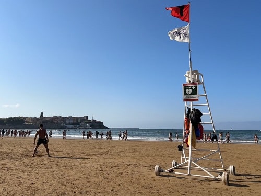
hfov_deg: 67.3
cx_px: 130
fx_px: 196
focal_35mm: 26
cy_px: 98
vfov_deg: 53.1
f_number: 1.6
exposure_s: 1/5952
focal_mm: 5.96
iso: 50
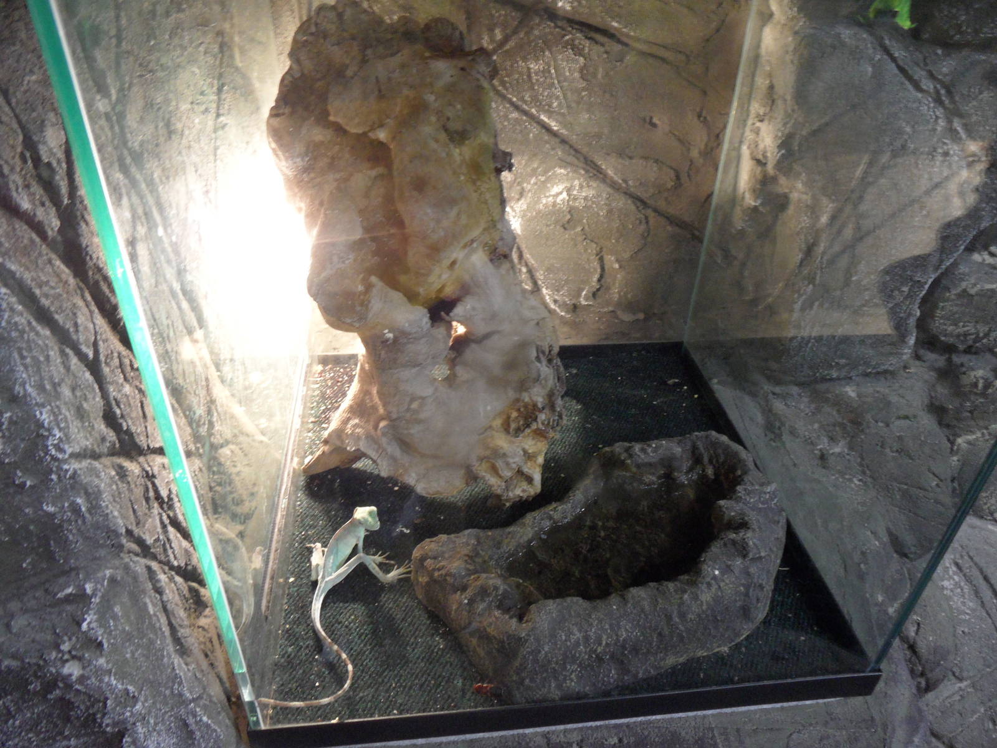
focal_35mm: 24
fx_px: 691
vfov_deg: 56.8
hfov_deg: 71.6
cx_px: 498
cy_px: 374
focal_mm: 3.9
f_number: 3.2
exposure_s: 1/8
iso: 200
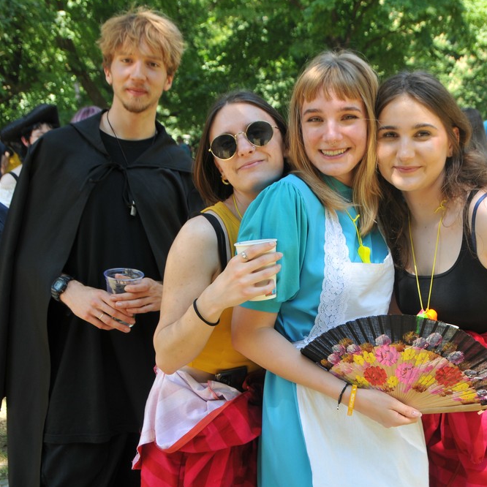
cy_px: 241
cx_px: 320
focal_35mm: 47
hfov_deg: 35.7
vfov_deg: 36.1
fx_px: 748
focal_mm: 24
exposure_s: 1/125
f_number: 5.6
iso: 200
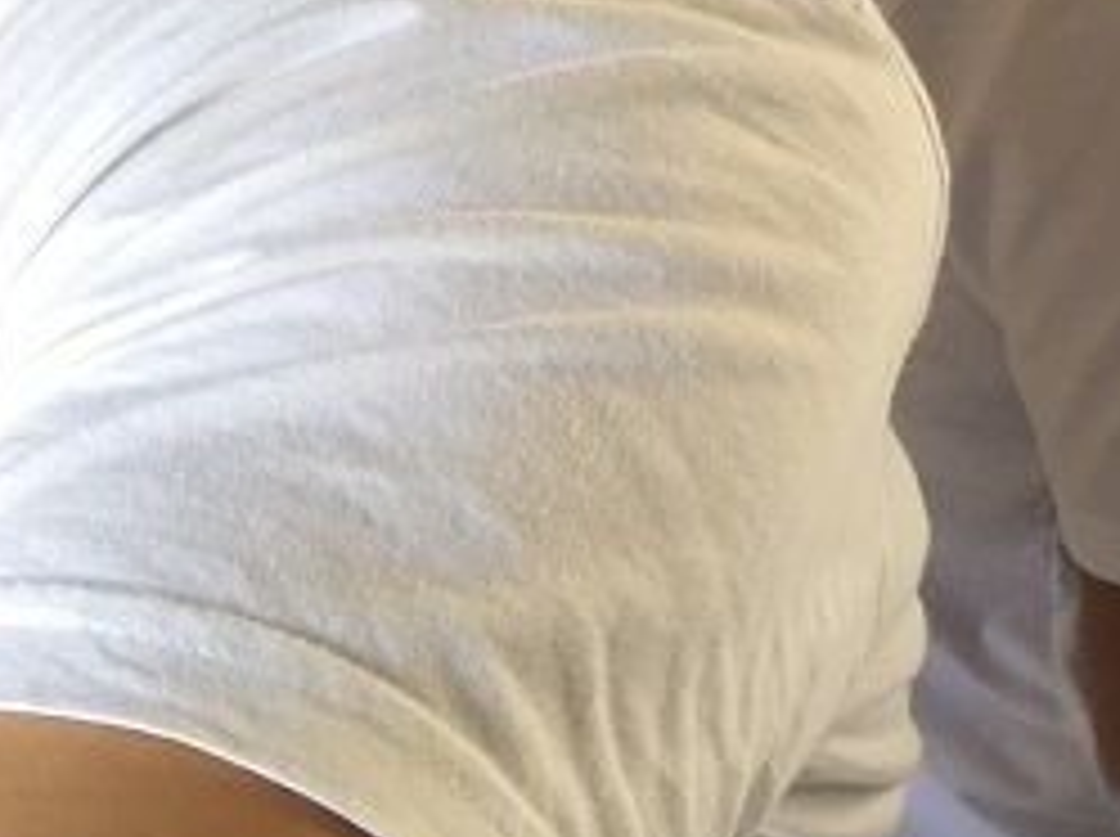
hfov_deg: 16.3
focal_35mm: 105
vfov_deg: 13.7
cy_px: -169
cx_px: 1898
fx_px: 3392
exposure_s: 1/60
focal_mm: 4.15
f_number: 2.2
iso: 32
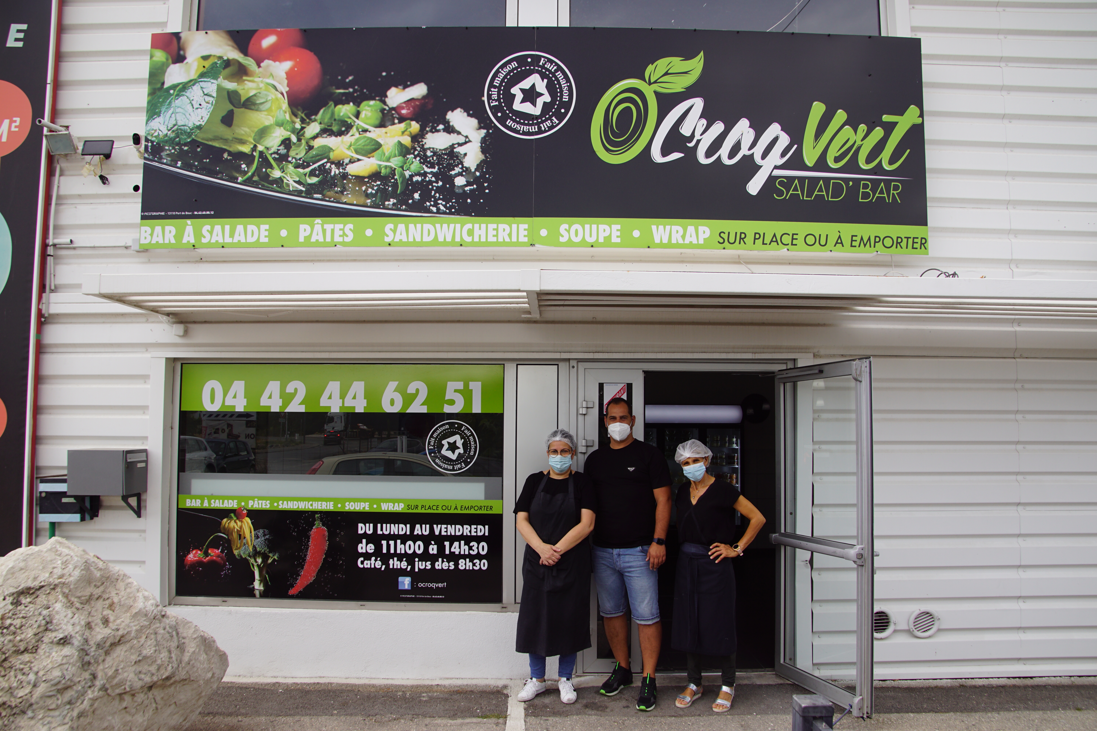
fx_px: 731
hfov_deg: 73.7
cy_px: 366
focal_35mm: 24
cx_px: 548
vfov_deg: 53.1
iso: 100
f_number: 6.3
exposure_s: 1/100
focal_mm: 16
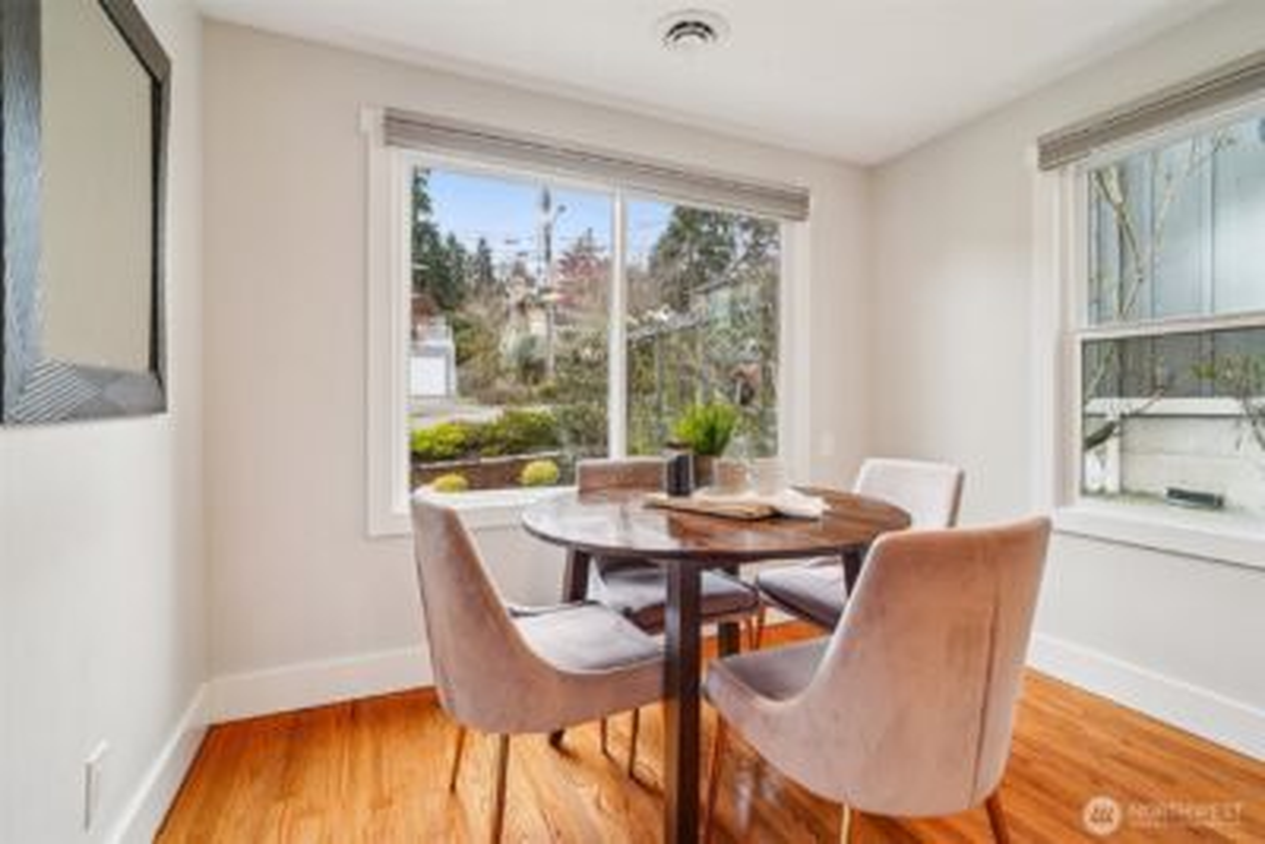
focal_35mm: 16
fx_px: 562
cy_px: 422
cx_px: 632
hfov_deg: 96.7
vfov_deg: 73.8
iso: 1600
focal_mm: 16
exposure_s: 1/80
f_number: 8
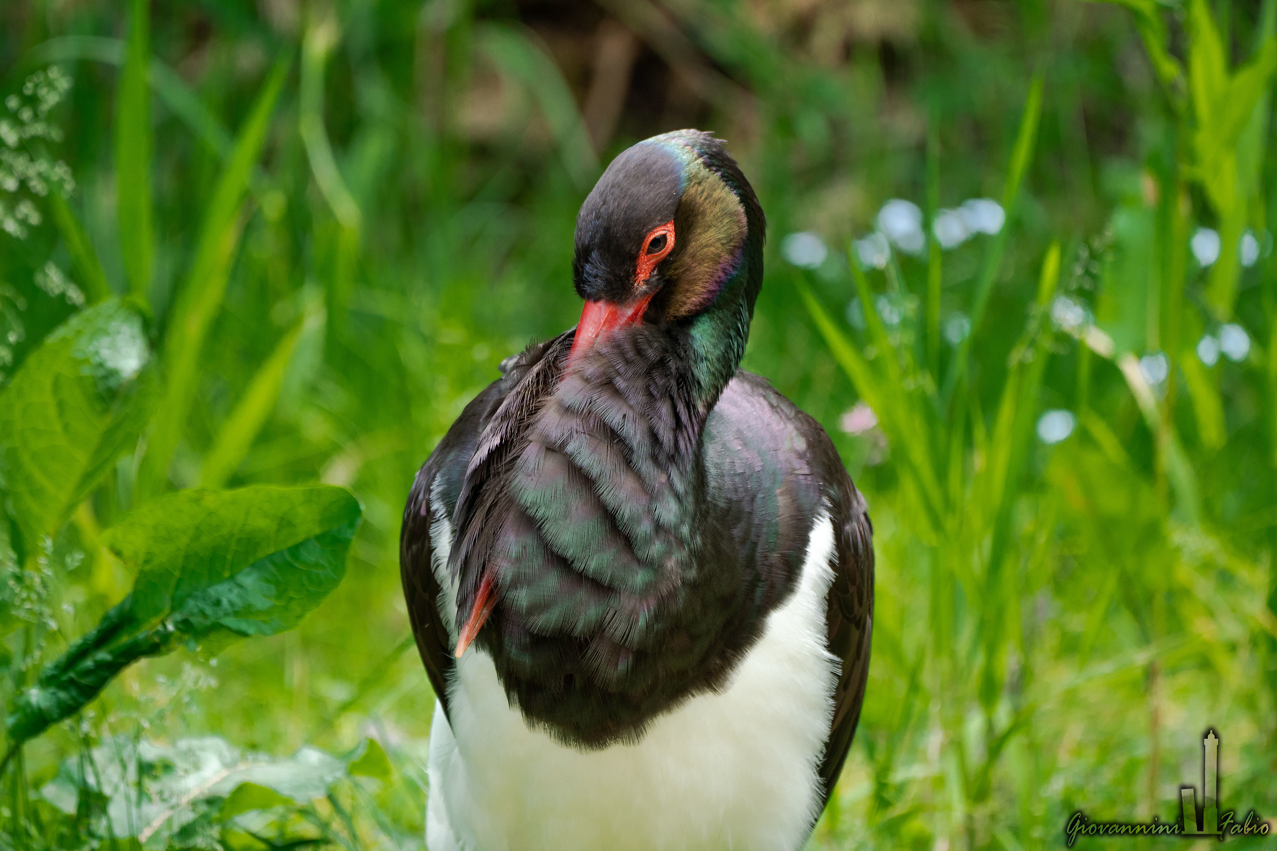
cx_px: 638
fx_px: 21282
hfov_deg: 3.4
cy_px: 426
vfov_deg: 2.3
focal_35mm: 600
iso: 500
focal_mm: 400
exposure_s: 1/200
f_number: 5.6
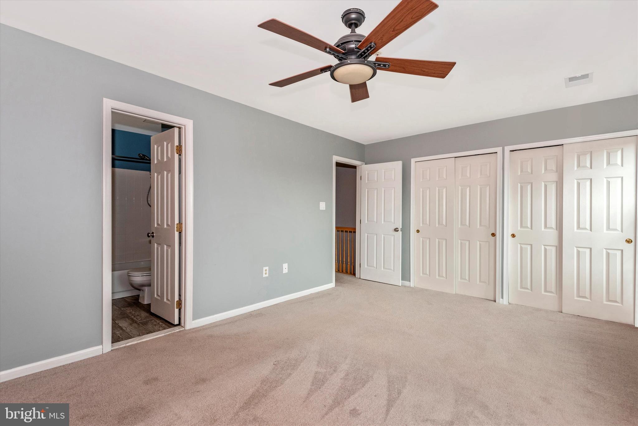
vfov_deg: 73.8
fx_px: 284
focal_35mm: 16
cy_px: 213
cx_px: 319
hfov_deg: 96.7
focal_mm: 16
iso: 250
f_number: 9
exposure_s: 1/60
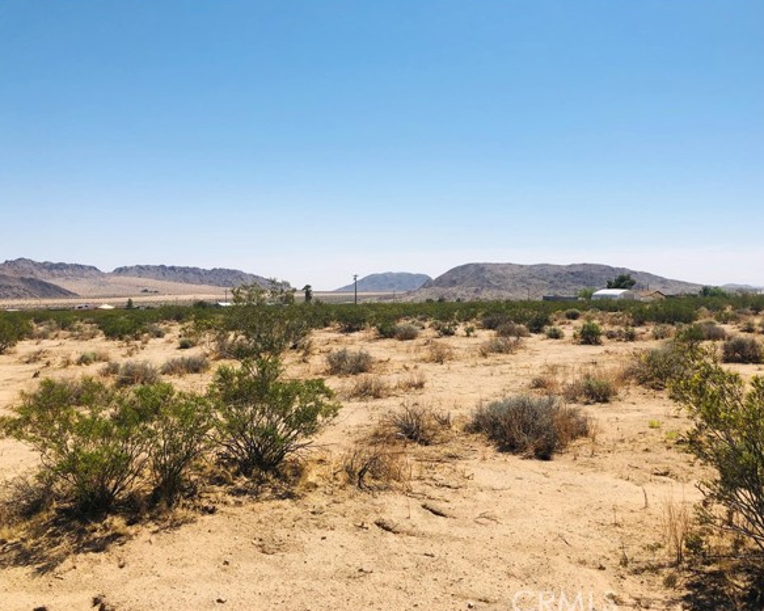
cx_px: 409
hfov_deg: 58.7
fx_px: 678
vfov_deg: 48.5
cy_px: 307
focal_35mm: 30
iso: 25
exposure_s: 1/3690
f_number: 1.8
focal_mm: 4
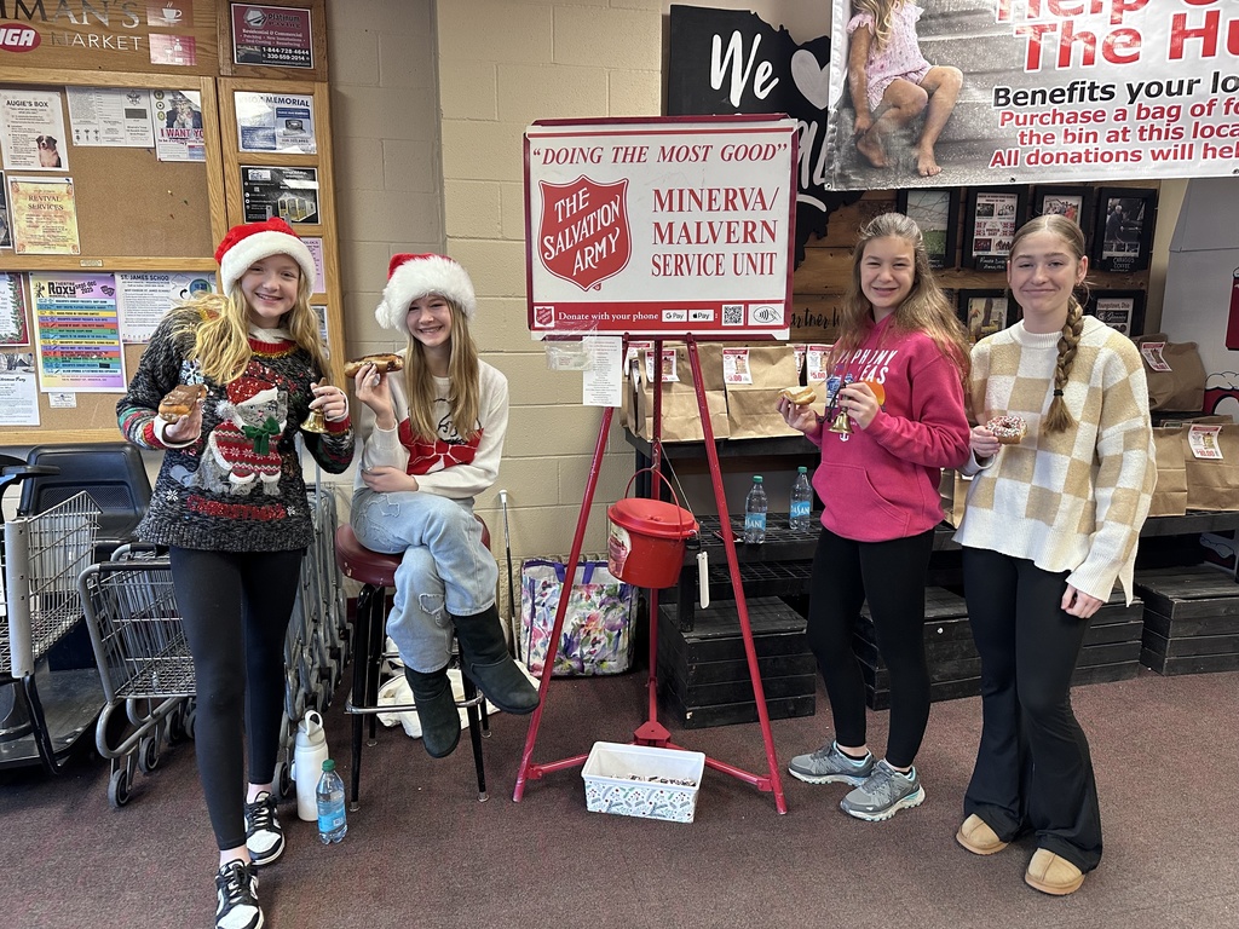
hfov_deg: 71.6
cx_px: 620
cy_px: 464
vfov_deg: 56.8
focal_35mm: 24
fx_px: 859
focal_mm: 6.86
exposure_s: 1/60
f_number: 1.78
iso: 250
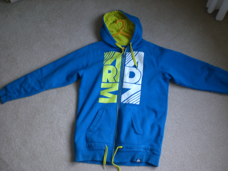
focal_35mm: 38
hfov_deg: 49.0
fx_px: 250
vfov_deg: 37.7
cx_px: 114
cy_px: 86
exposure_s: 1/60
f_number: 3.1
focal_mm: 6.3
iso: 200
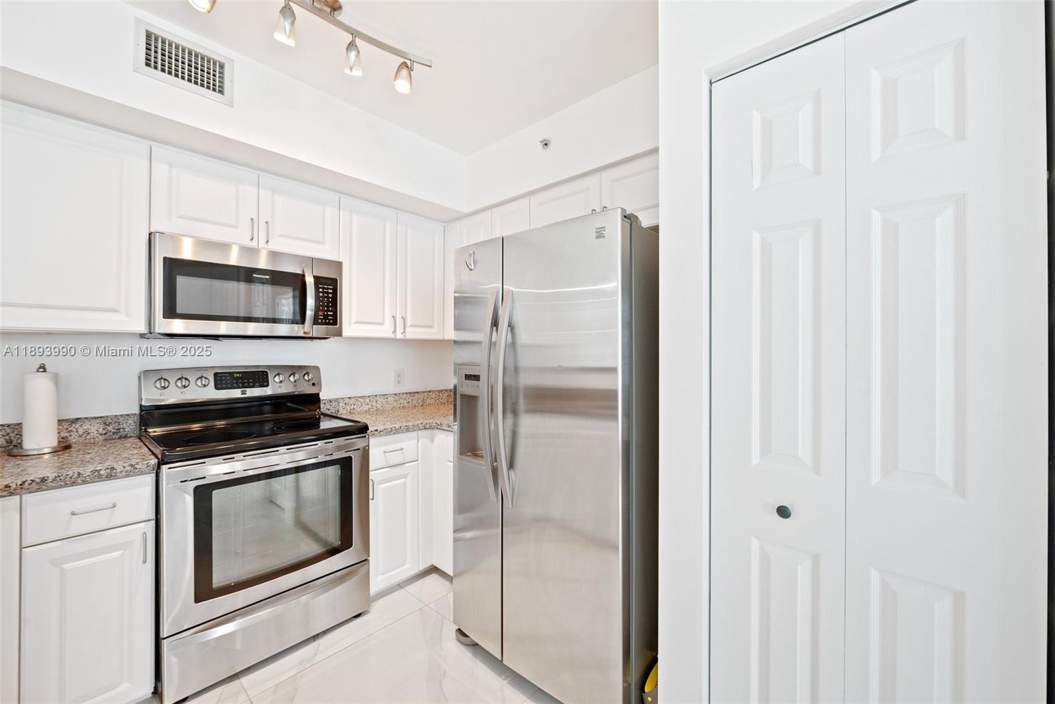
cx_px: 528
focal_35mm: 14
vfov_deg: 81.2
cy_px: 352
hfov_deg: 104.2
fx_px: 410
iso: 1000
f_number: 8
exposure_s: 1/13
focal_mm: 14
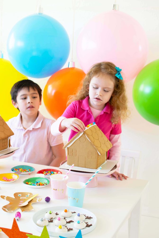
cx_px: 81
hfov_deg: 25.3
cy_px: 120
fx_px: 354
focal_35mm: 54
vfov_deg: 37.2
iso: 200
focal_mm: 35
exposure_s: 1/40
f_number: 4
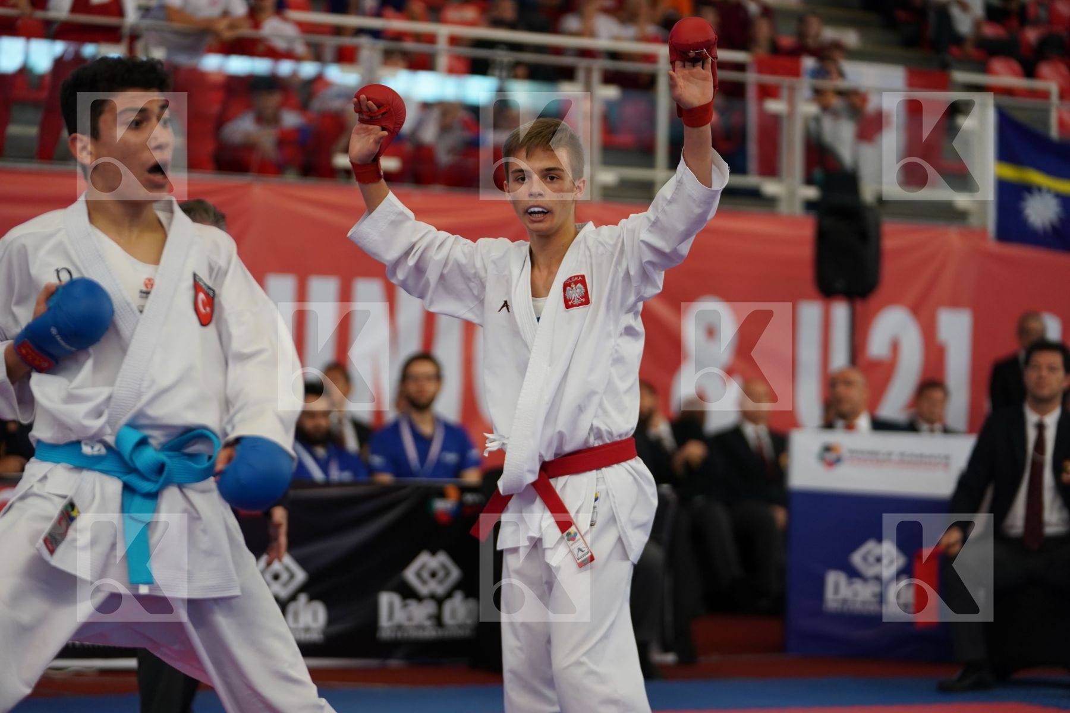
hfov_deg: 17.8
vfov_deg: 11.9
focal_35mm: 115
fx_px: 3418
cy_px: 356
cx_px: 535
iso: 1250
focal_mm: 115
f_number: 2.8
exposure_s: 1/1000
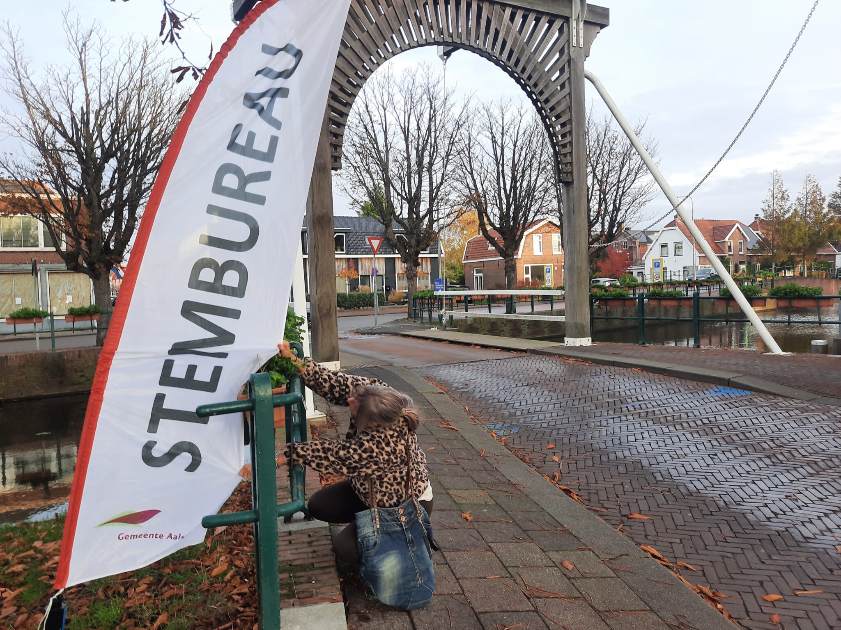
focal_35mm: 25
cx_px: 420
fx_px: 607
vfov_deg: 54.9
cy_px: 315
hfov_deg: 69.4
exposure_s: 1/121
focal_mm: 4.6
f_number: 2
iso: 32
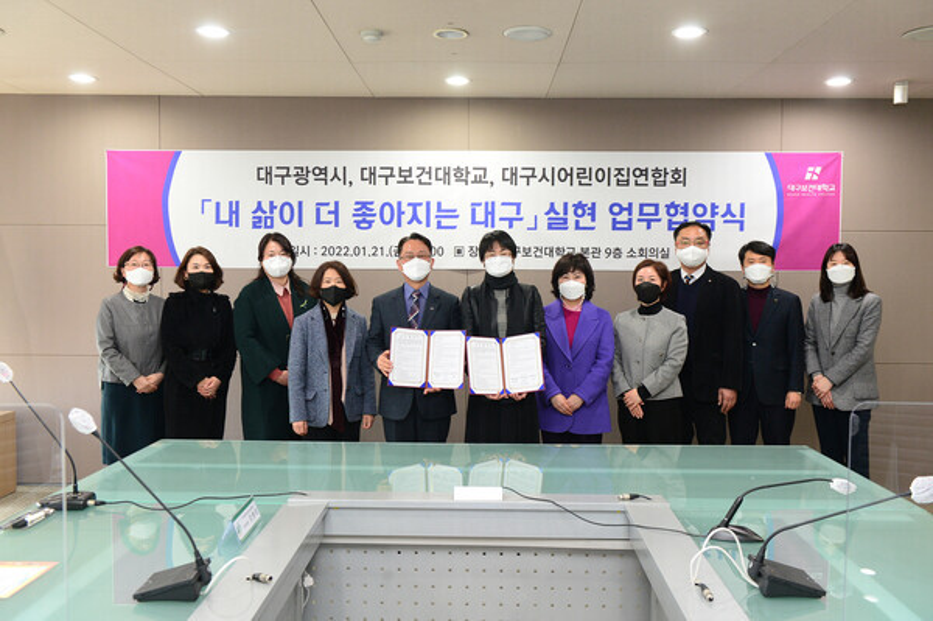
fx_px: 880
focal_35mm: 34
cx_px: 466
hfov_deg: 55.8
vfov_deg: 38.8
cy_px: 310
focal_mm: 34
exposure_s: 1/60
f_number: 5
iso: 1600
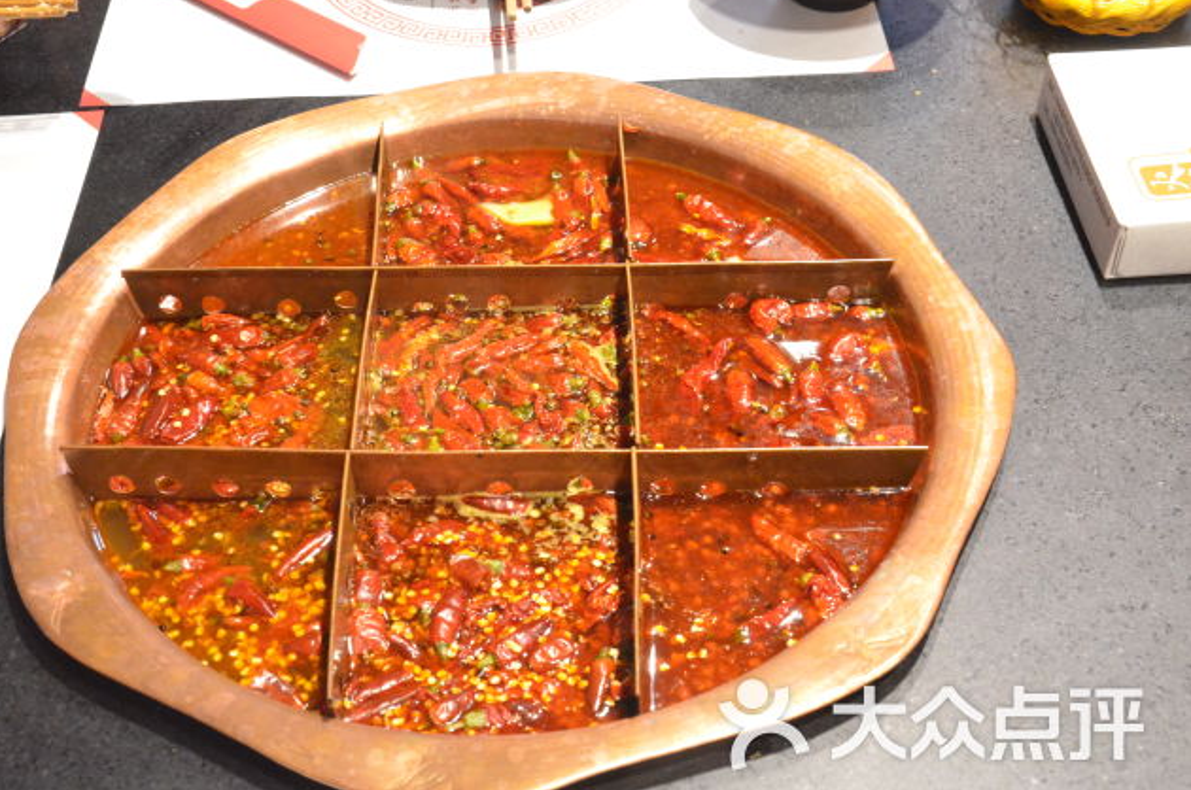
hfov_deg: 39.6
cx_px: 531
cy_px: 384
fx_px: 1652
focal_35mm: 50
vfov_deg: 26.9
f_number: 9
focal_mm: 30
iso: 6400
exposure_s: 1/13
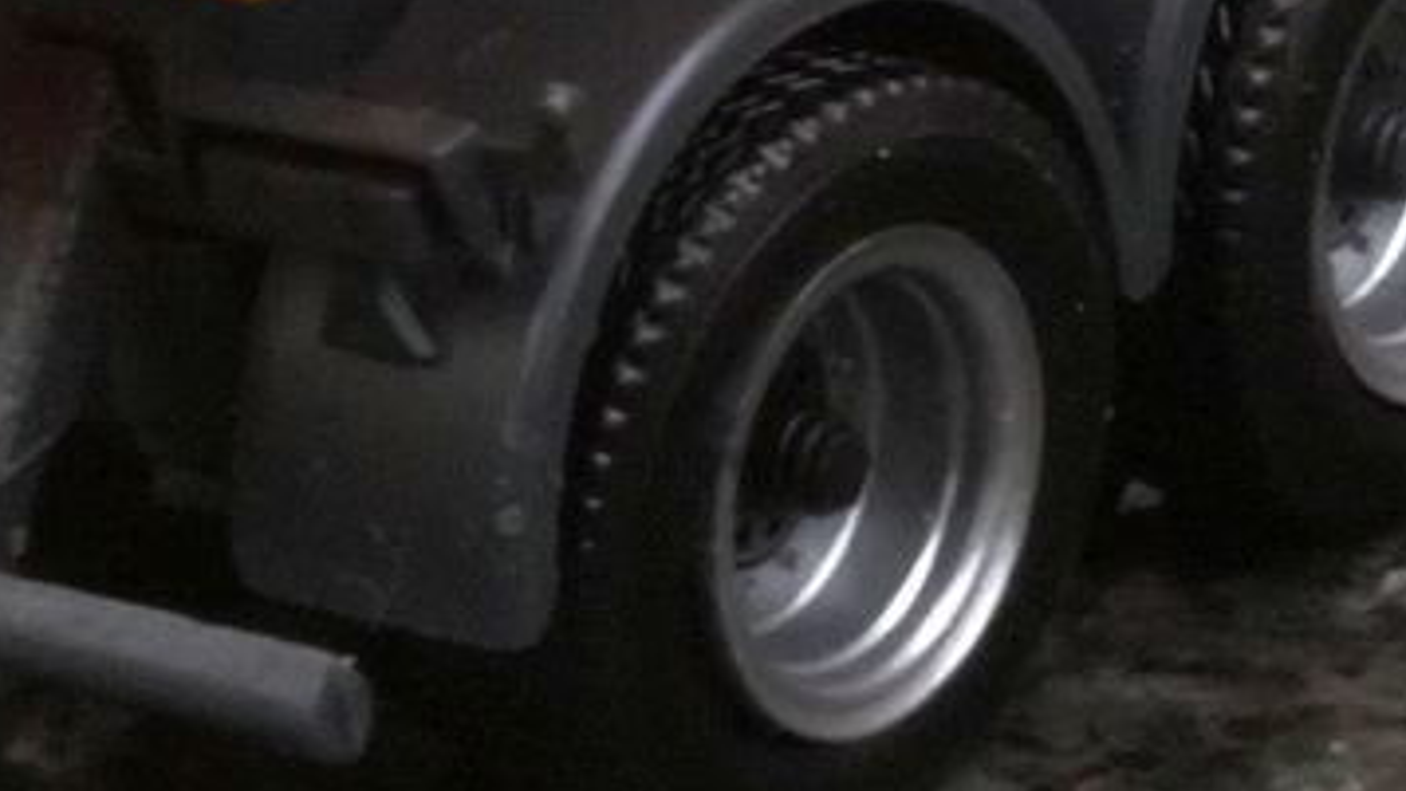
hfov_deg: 8.7
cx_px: 1146
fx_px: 9173
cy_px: -832
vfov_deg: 4.9
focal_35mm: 246
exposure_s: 1/60
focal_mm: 28
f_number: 25
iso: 640
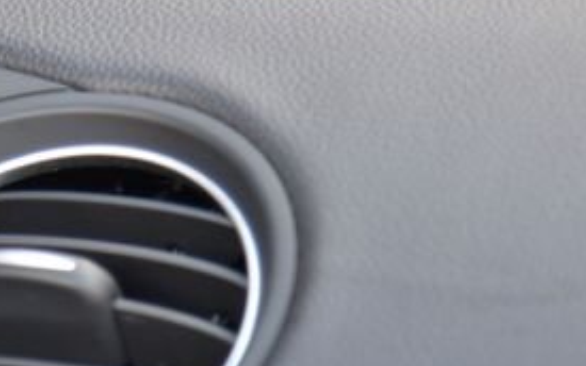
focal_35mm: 456
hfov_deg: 4.6
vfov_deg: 2.9
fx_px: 7284
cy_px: 63
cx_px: -113
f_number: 4
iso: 500
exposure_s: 1/50
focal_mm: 120
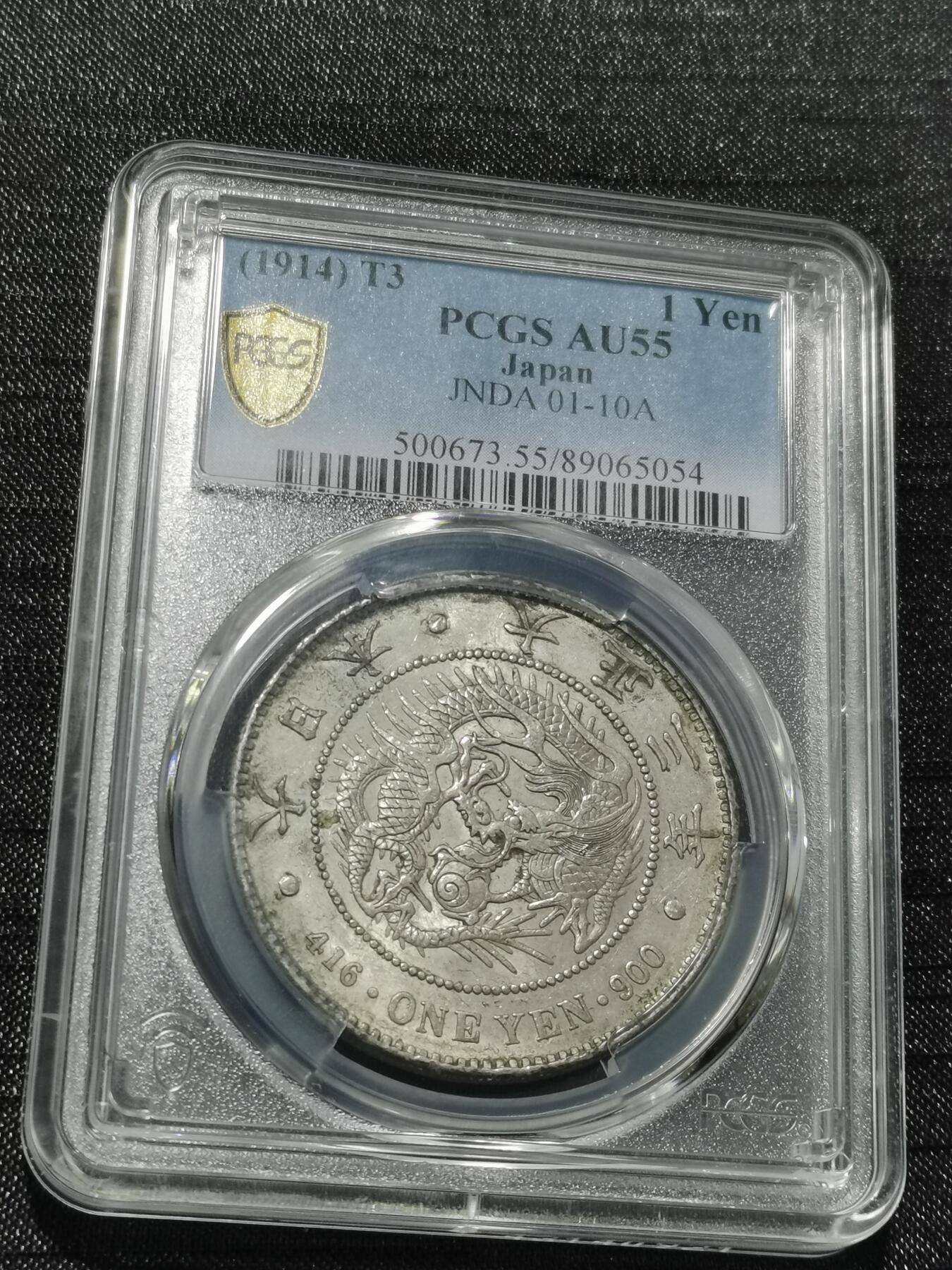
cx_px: 476
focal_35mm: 70
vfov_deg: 27.8
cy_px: 635
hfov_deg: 21.0
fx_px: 2567
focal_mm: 5.58
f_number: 1.8
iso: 80
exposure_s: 1/100
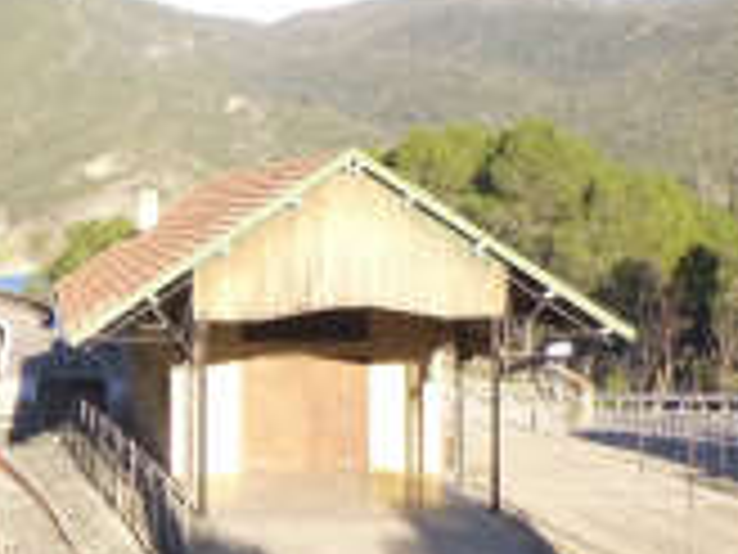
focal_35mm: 117
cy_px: 581
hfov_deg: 16.7
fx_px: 2494
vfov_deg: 12.5
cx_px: 122
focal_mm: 4.5
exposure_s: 1/320
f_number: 3.1
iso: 160
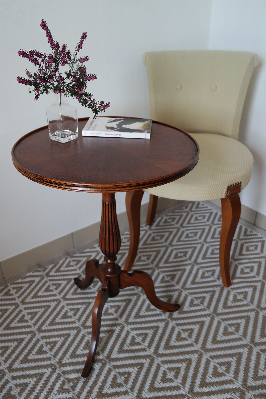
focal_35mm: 30
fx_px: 332
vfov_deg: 61.9
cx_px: 133
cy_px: 200
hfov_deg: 43.6
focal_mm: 20
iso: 200
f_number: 3.5
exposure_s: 1/40
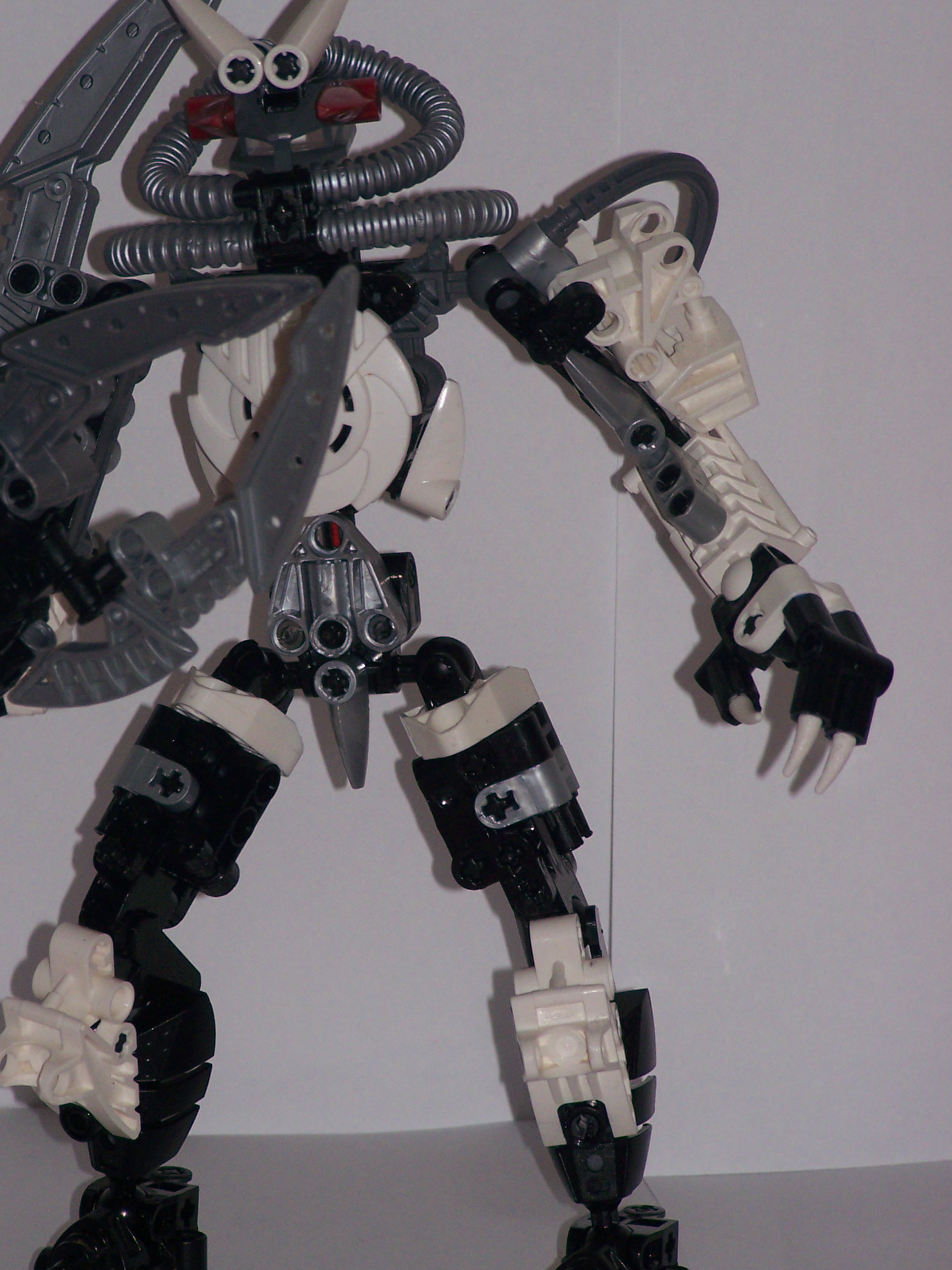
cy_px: 617
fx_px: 10416
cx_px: 366
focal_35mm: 284
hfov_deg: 5.2
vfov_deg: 7.0
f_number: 3.2
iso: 80
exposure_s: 1/160
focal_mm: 34.6
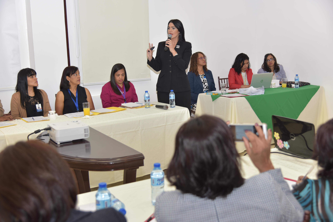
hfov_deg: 44.5
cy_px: 111
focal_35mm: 44
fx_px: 407
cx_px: 166
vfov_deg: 30.5
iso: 320
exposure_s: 1/80
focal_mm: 44
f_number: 4
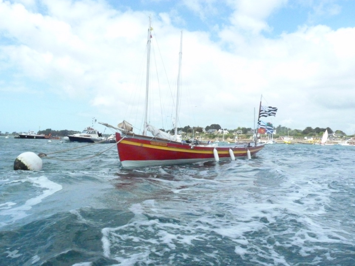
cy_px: 133
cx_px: 178
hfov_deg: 65.3
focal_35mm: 27
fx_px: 277
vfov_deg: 51.4
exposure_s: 1/2000
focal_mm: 4.8
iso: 1600
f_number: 8
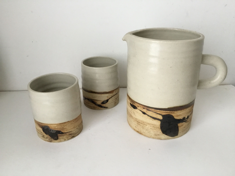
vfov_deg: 45.4
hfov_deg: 58.4
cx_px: 118
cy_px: 88
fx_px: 210
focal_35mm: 31
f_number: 2.4
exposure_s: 1/20
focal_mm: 3.3
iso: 200
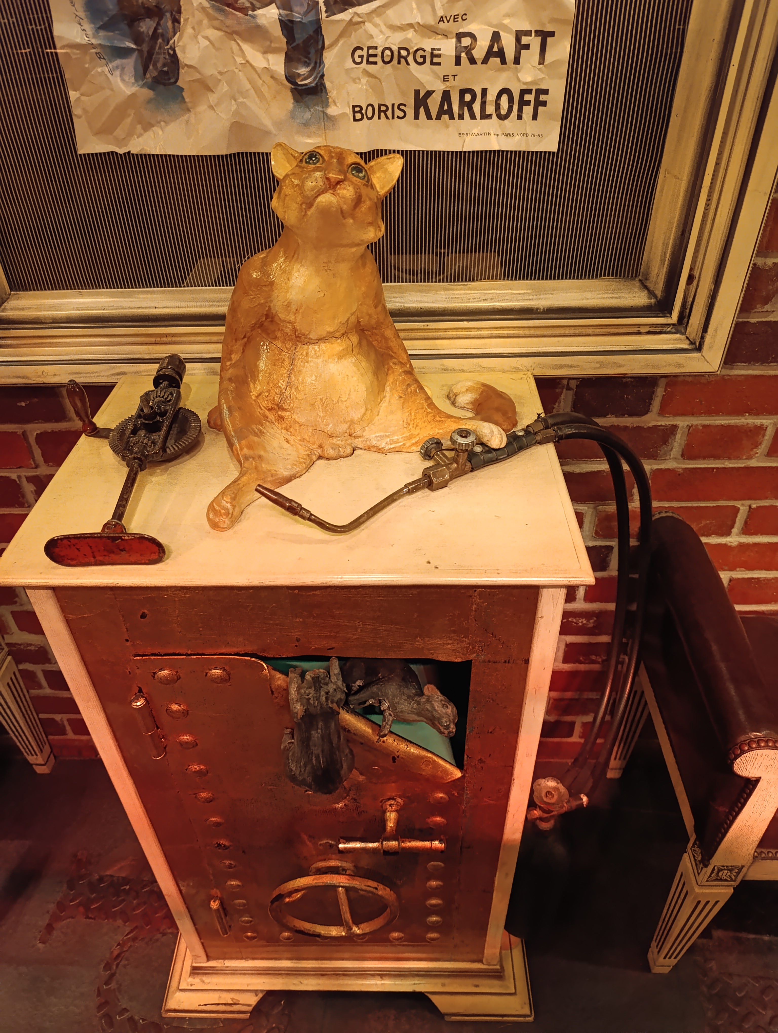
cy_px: 516
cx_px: 389
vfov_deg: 73.8
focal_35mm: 23
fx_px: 688
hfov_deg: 59.0
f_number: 1.6
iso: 4000
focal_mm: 6.14
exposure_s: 1/25
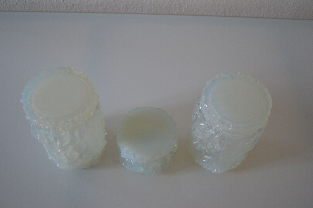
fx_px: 313
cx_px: 156
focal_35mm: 36
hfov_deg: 53.1
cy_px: 104
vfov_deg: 36.9
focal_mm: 24
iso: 400
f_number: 4
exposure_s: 1/40
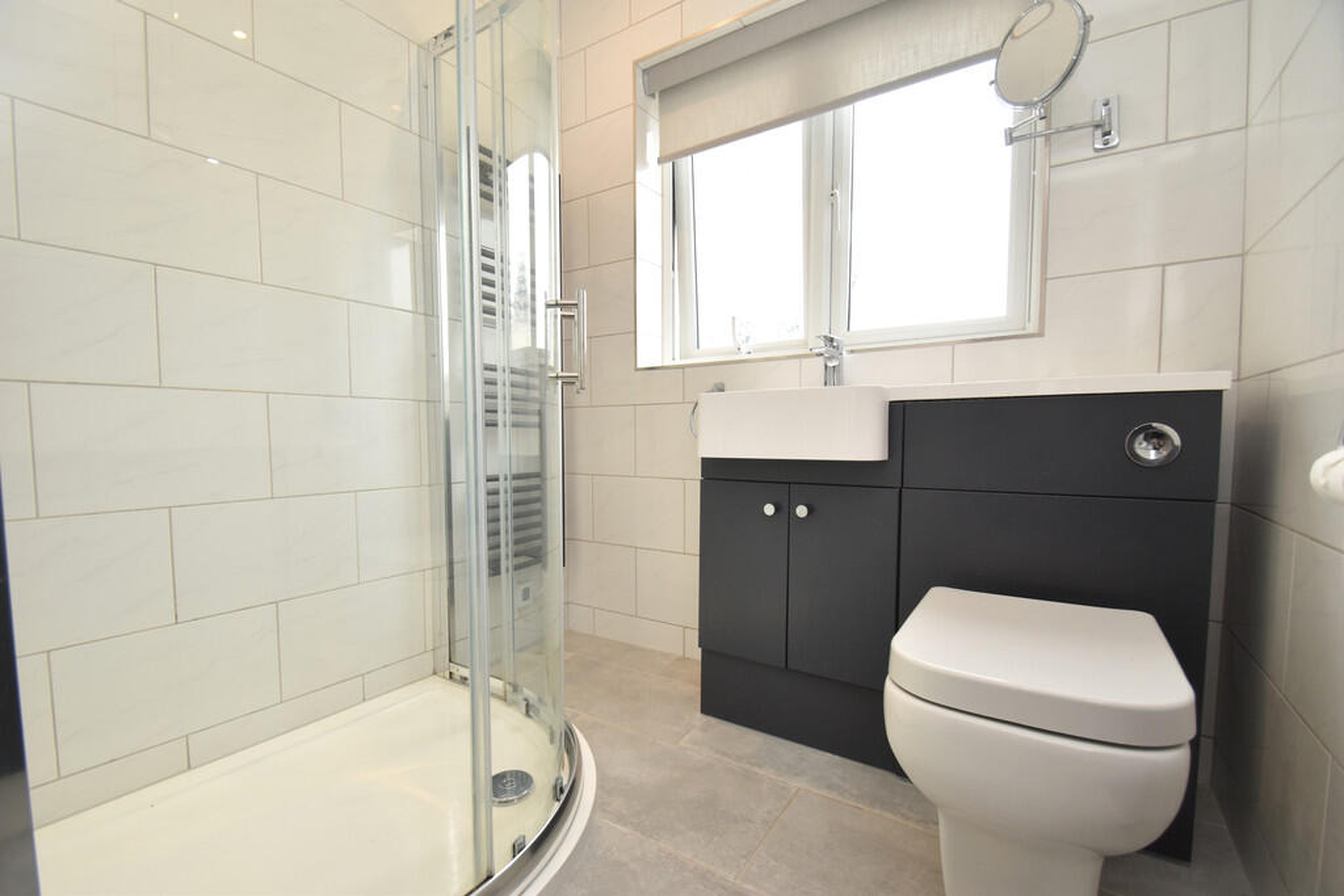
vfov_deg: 77.3
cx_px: 672
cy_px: 448
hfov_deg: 100.4
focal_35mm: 15
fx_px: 560
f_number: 5
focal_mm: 10
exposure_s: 1/200
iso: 560
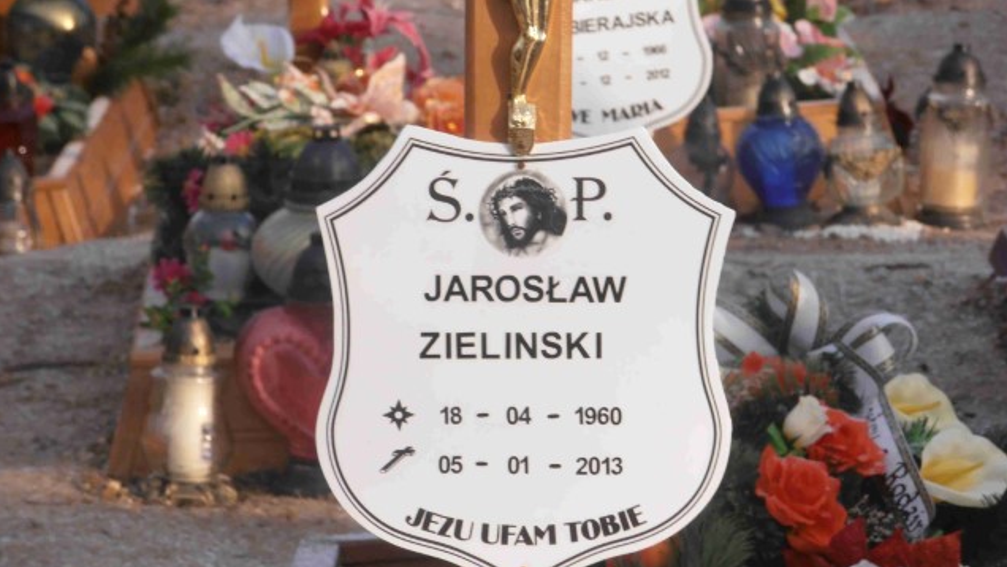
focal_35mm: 217
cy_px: 326
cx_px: 502
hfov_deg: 9.9
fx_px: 5795
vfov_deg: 5.6
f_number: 5.8
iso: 80
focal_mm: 35.05
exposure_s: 1/160
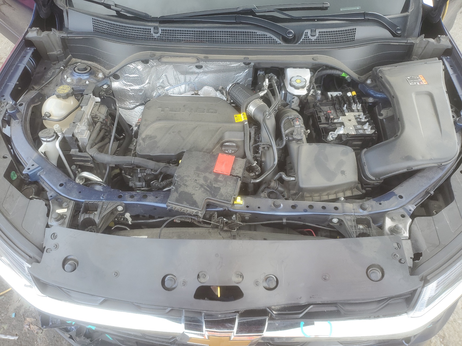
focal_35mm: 26
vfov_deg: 53.1
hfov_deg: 67.3
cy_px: 173
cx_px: 231
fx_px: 347
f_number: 1.5
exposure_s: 1/182
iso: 50
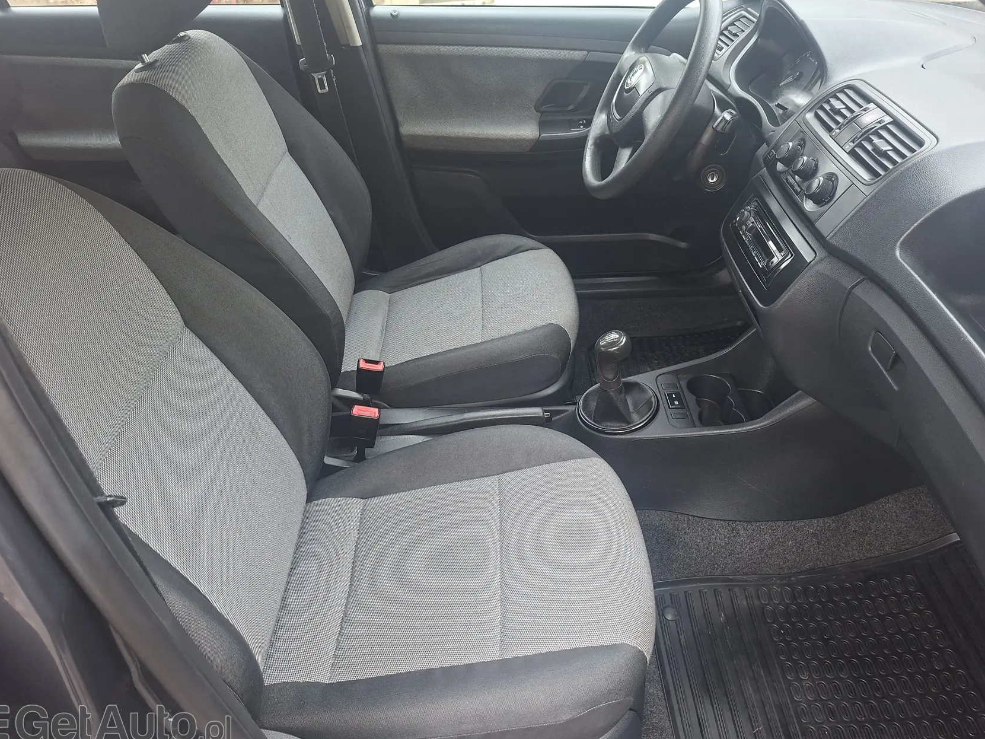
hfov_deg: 71.6
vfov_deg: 56.8
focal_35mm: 24
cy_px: 375
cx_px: 474
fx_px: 683
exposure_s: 1/60
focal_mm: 5.54
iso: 200
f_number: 1.8
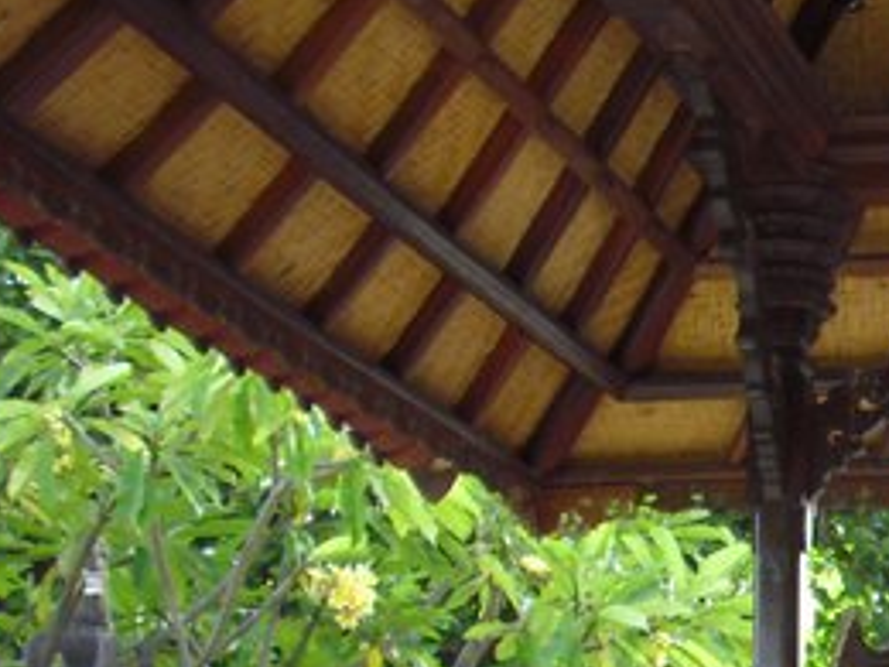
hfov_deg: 15.7
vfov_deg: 12.3
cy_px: 828
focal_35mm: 117
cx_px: 1265
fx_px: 3005
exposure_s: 1/125
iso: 100
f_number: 2.8
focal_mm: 6.2
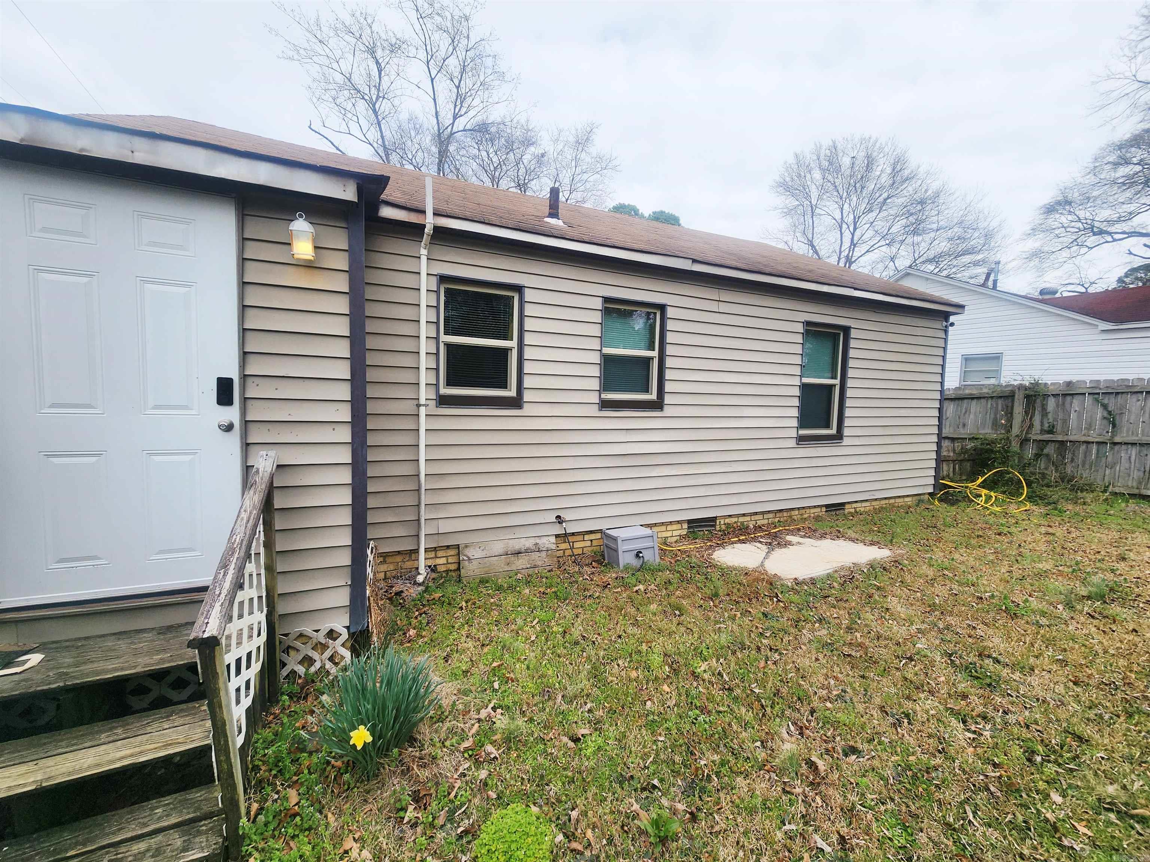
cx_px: 575
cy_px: 431
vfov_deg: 89.9
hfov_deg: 106.2
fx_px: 432
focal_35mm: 13
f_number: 2.2
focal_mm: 2.2
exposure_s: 1/1667
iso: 50
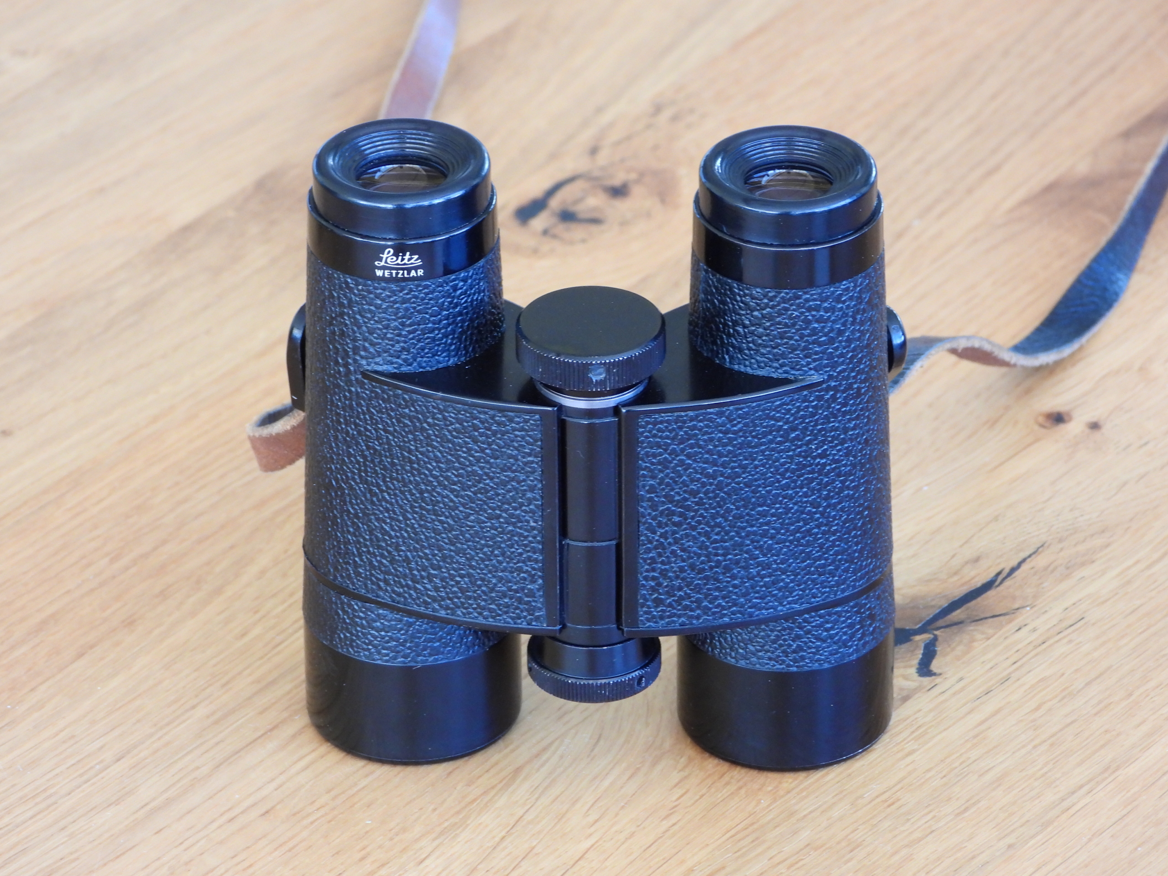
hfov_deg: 9.2
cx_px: 584
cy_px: 438
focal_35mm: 215
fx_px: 7254
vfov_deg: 6.9
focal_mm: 38.6
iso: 400
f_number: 4.5
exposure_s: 1/25
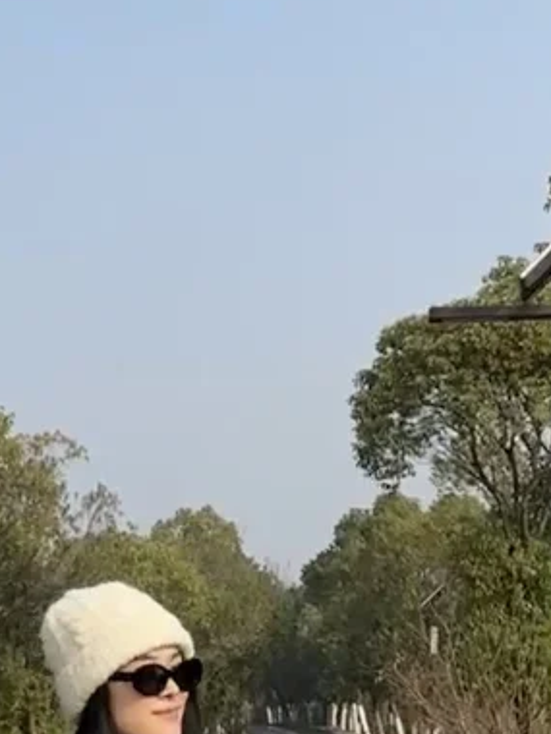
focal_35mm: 91
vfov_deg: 21.4
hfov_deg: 16.2
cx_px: 201
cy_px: 510
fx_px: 1931
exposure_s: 1/6711
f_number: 1.78
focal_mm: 6.76
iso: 80
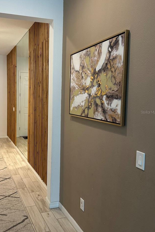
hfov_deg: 40.4
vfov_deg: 58.7
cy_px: 112
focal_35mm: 32
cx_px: 46
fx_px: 207
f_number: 1.78
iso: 125
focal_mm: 6.86
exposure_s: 1/60
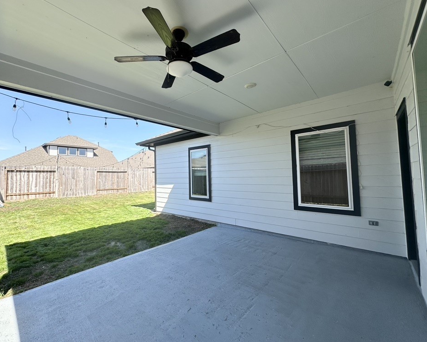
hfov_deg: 96.7
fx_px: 190
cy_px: 167
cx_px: 200
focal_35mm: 15
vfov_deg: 84.0
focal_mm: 2.22
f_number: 2.2
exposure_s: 1/744
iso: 40
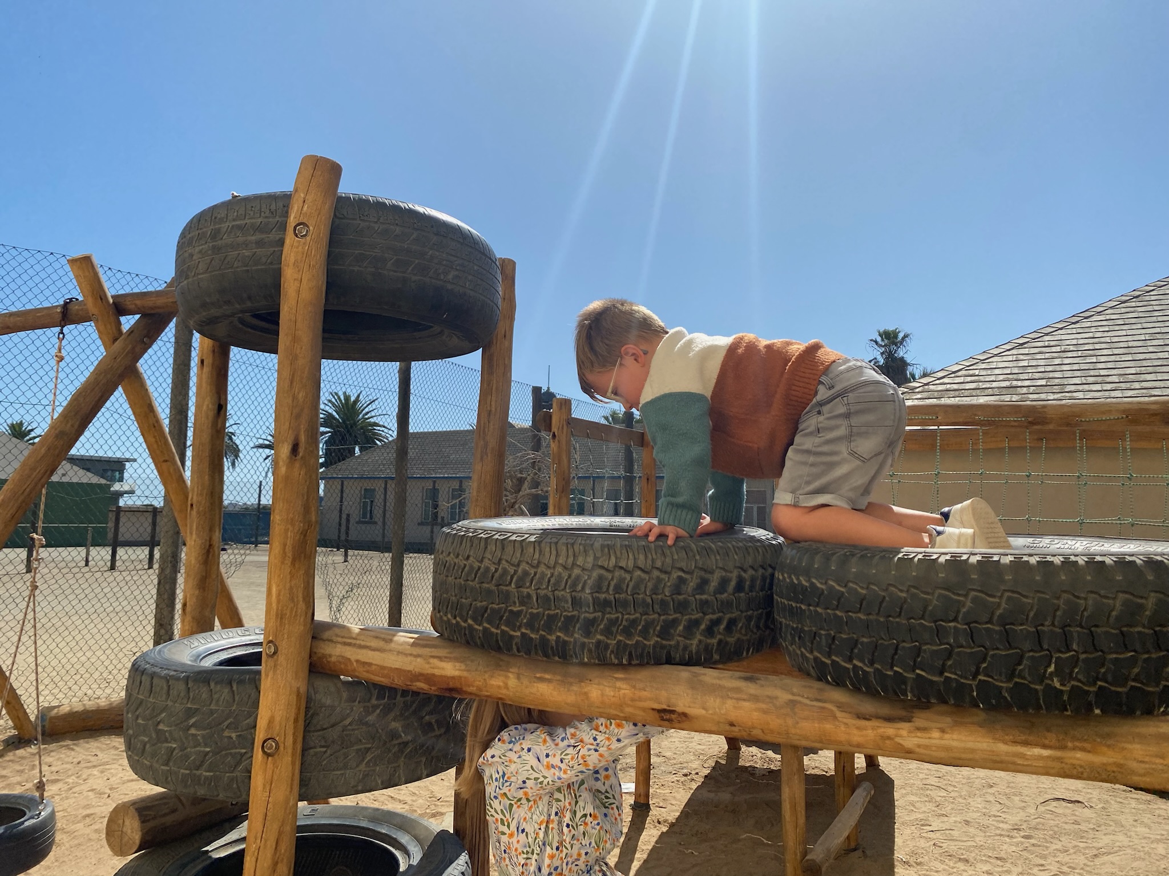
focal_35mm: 26
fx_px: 878
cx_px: 584
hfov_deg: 67.3
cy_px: 438
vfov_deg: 53.1
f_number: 1.8
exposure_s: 1/4608
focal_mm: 4.25
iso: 32
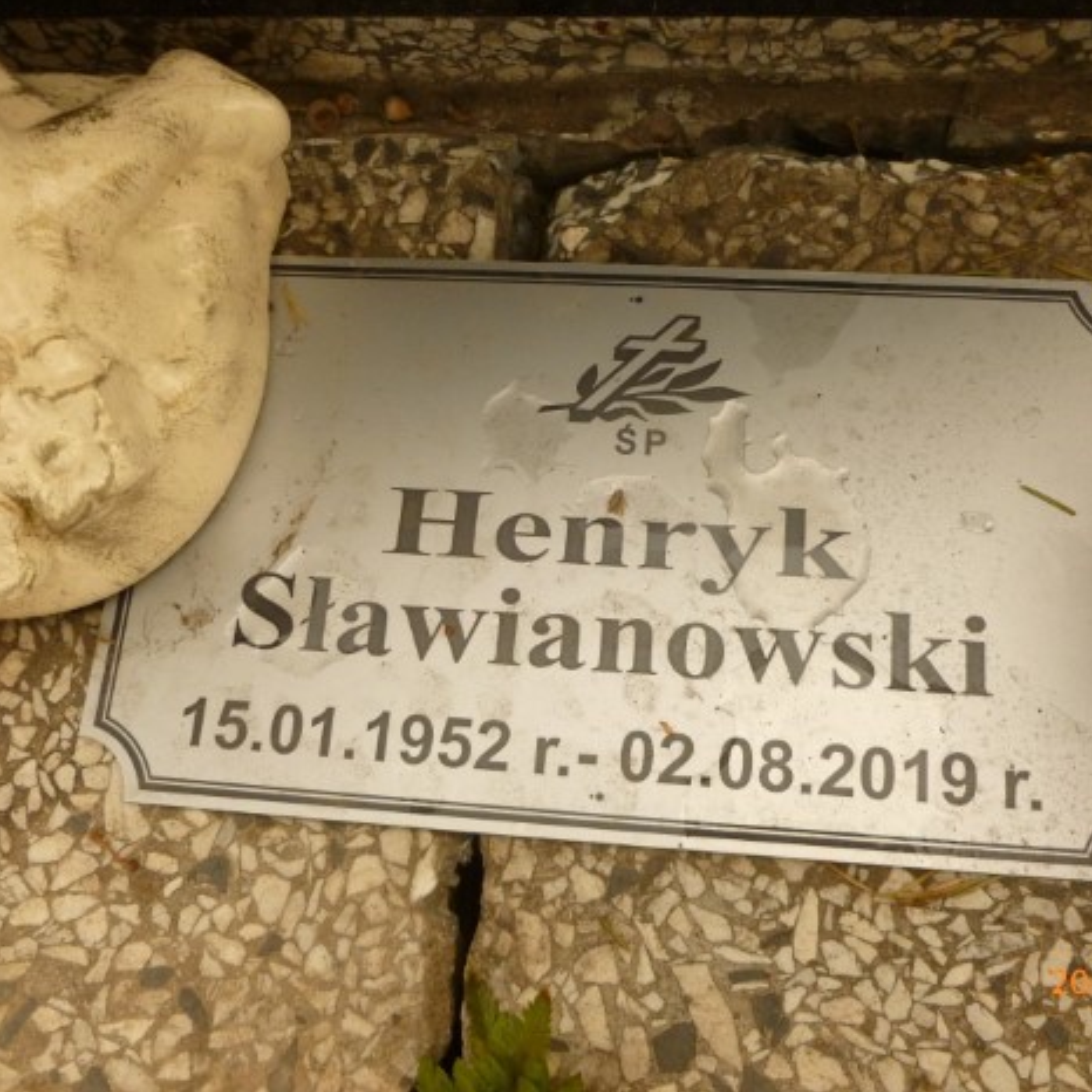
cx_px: 588
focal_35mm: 34
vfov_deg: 48.4
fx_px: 1213
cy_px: 532
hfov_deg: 48.4
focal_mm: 5
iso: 200
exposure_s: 1/400
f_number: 3.3
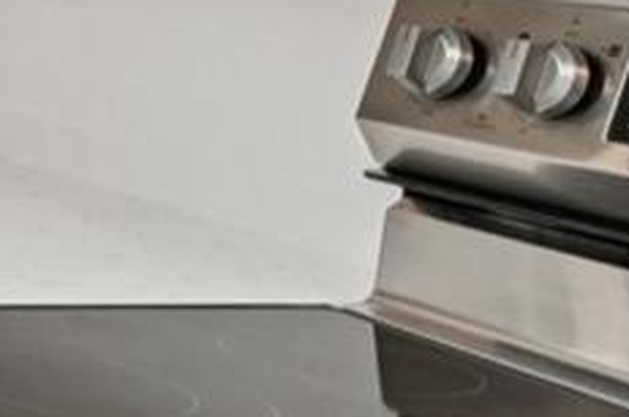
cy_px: -151
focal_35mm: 97
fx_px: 1691
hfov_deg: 13.6
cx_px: -964
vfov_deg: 13.4
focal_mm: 14
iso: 400
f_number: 8
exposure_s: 1/125
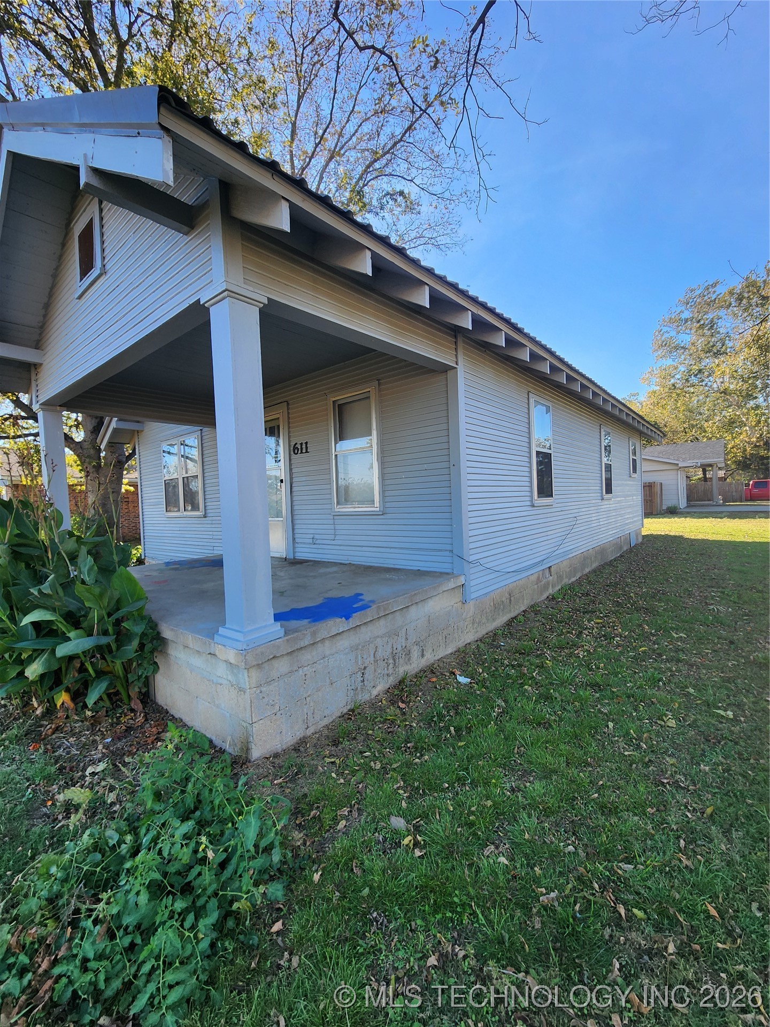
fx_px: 386
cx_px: 385
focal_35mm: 13
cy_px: 514
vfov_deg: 106.2
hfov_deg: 89.9
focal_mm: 2.2
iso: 50
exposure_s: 1/356
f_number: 2.2
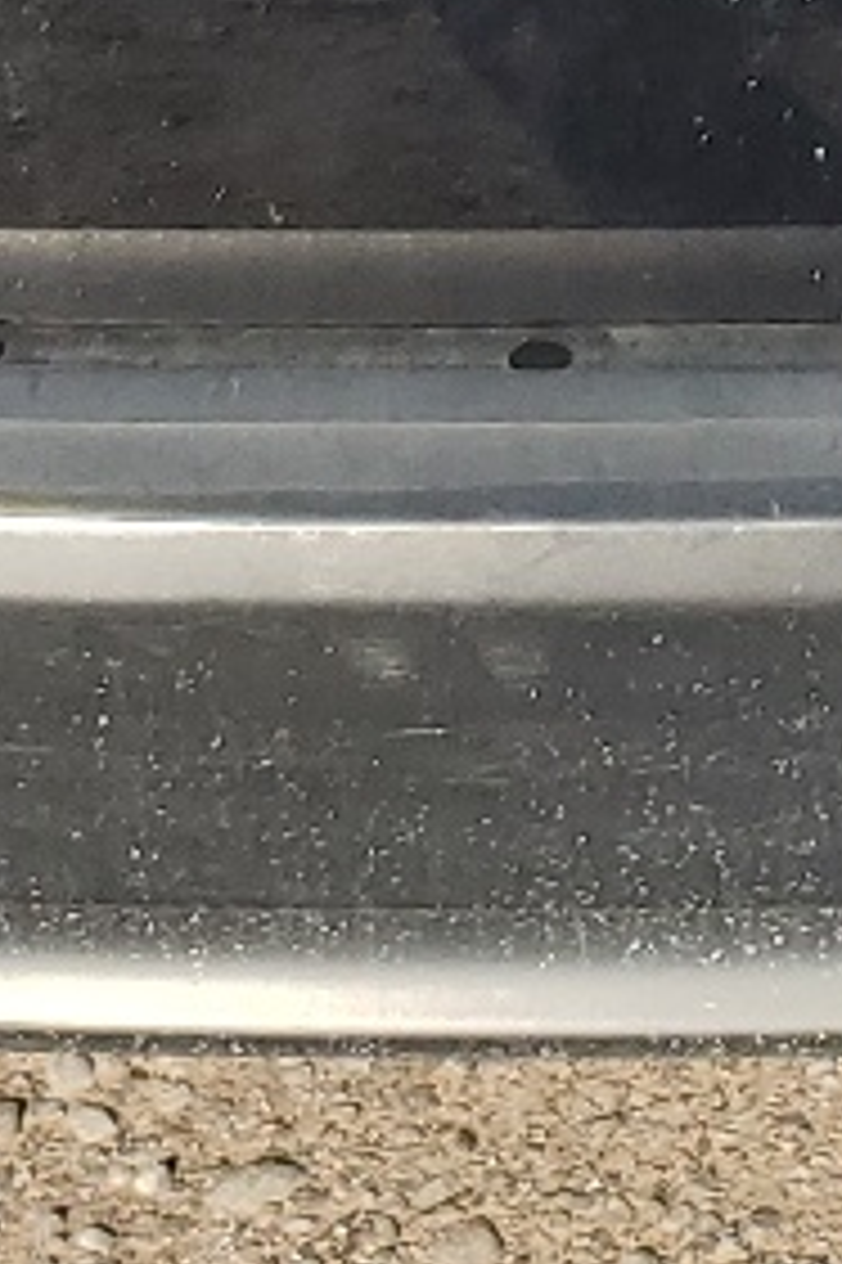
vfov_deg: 11.7
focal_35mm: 154
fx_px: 5409
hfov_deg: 8.9
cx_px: 765
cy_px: -1394
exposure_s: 1/1667
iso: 50
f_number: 1.5
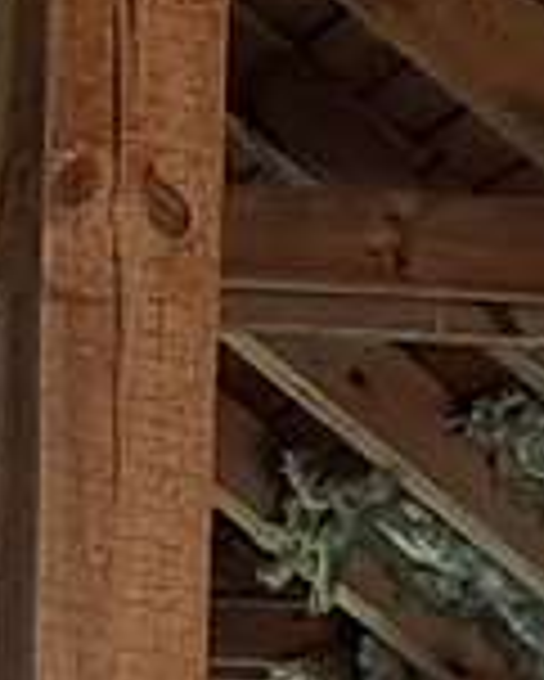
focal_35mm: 252
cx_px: -904
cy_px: 1853
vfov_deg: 7.0
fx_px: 5066
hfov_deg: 5.8
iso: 40
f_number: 1.7
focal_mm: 3.93
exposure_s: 1/107
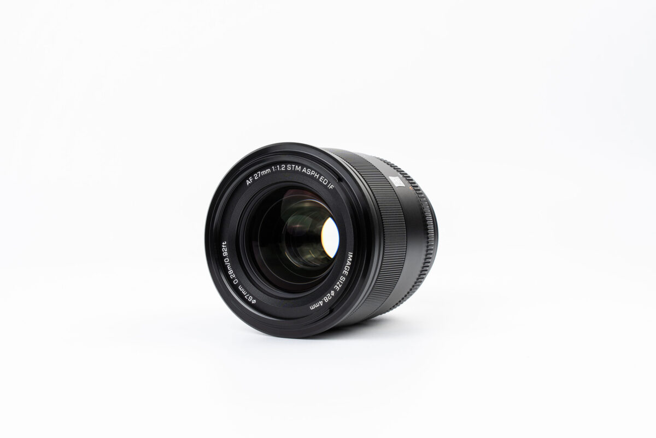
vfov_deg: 14.3
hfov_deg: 21.2
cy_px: 219
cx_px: 328
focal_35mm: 96
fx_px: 1749
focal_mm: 96
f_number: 16
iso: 100
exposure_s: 1/100
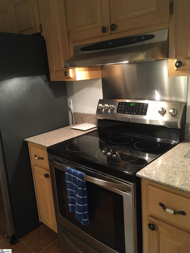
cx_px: 95
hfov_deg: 48.2
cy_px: 126
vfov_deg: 61.7
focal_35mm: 29
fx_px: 212
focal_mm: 4.15
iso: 200
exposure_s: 1/24
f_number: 2.2
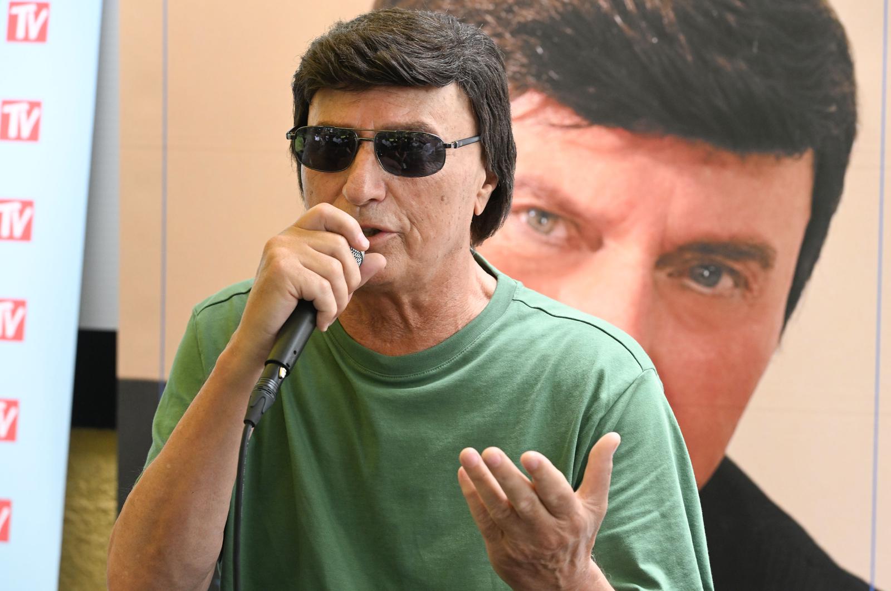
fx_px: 3706
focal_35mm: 150
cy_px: 296
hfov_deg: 13.7
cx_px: 446
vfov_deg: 9.1
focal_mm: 150
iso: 2200
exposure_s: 1/200
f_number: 7.1
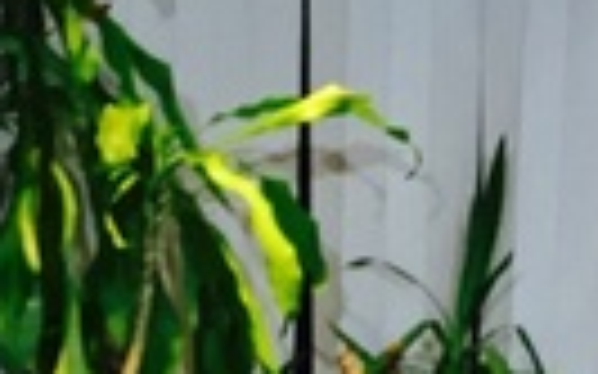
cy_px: 1027
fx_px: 2672
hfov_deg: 12.7
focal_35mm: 164
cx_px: 76
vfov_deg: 7.3
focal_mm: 4.15
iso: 80
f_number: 2.2
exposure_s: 1/30
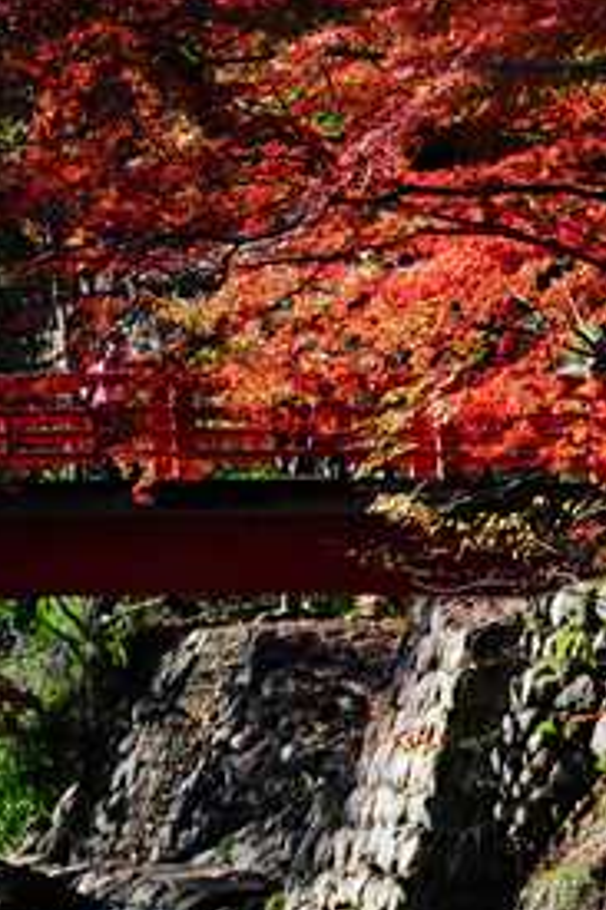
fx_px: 11047
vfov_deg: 4.7
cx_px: 414
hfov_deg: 3.1
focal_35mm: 437
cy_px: 430
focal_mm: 200
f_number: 5.6
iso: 1250
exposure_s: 1/2000
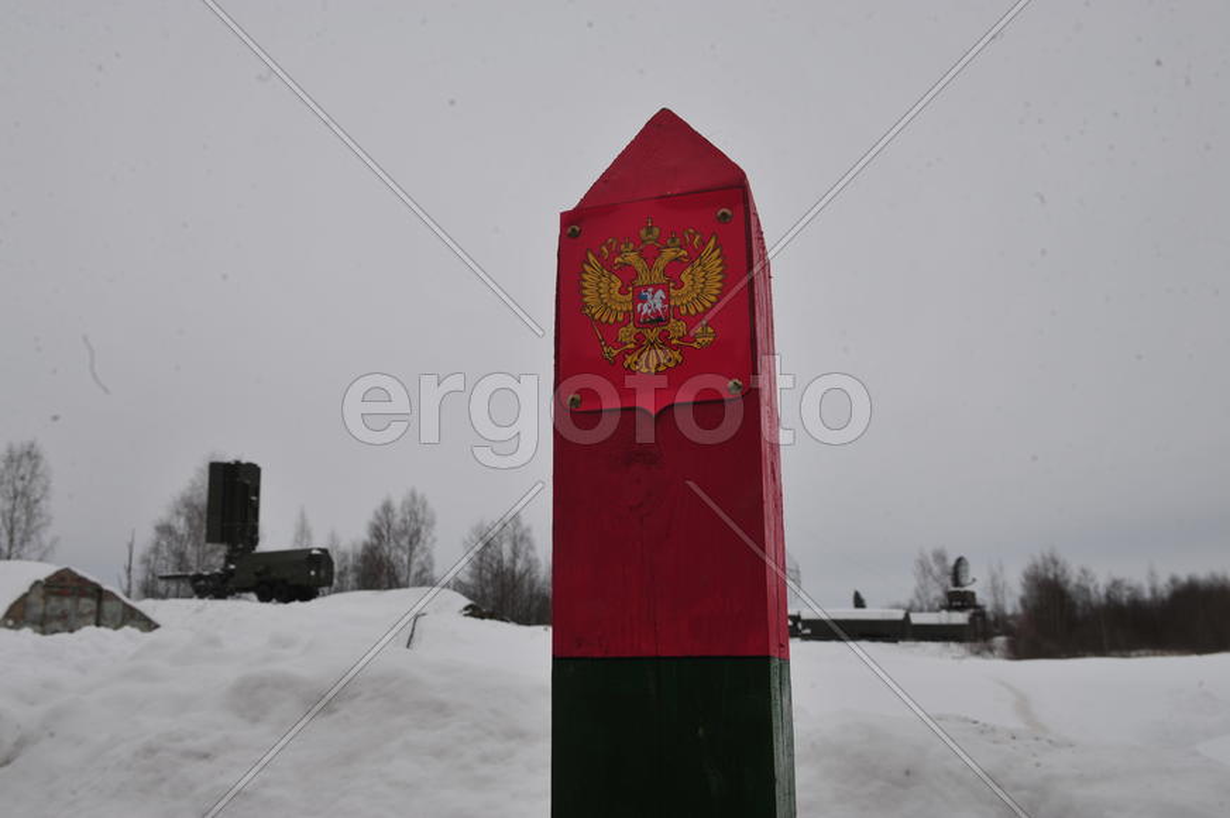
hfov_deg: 63.7
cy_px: 409
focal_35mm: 29
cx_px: 615
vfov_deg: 44.9
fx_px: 990
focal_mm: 29
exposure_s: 1/100
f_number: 10
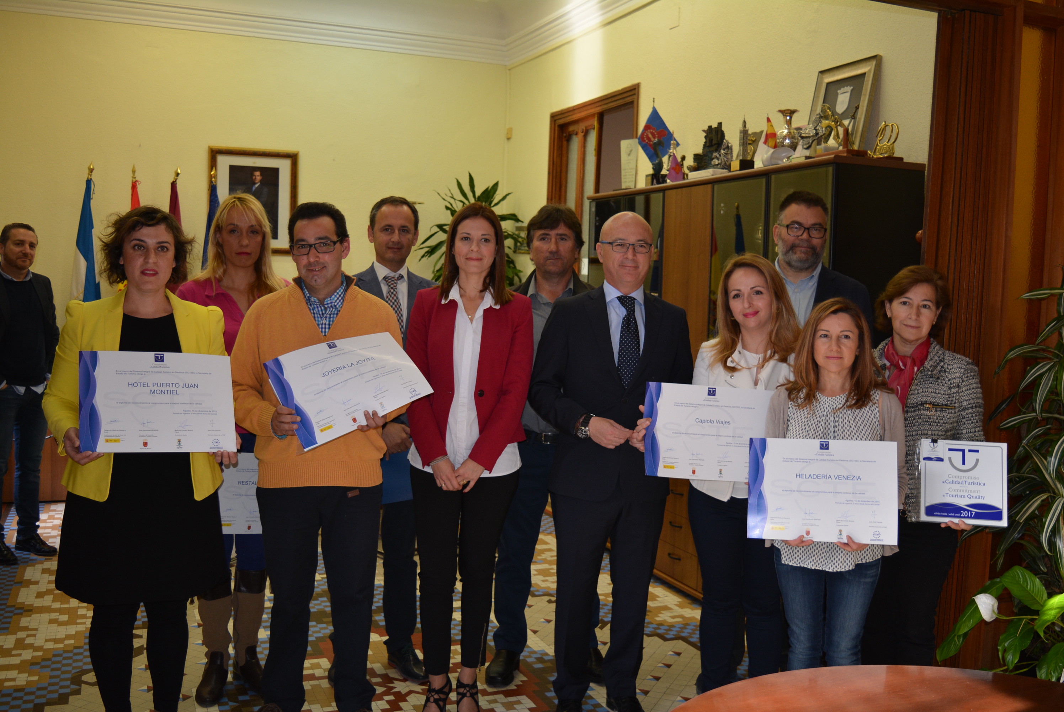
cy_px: 356
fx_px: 1065
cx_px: 532
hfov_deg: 53.1
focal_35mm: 36
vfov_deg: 36.9
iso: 400
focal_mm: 24
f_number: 4
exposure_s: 1/100
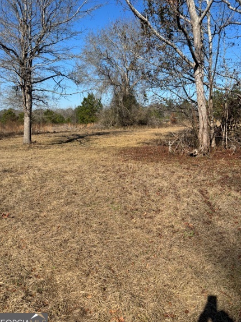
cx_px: 128
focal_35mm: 29
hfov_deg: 48.2
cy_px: 151
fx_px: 269
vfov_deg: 61.6
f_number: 1.6
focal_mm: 5.96
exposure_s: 1/2933
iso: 50
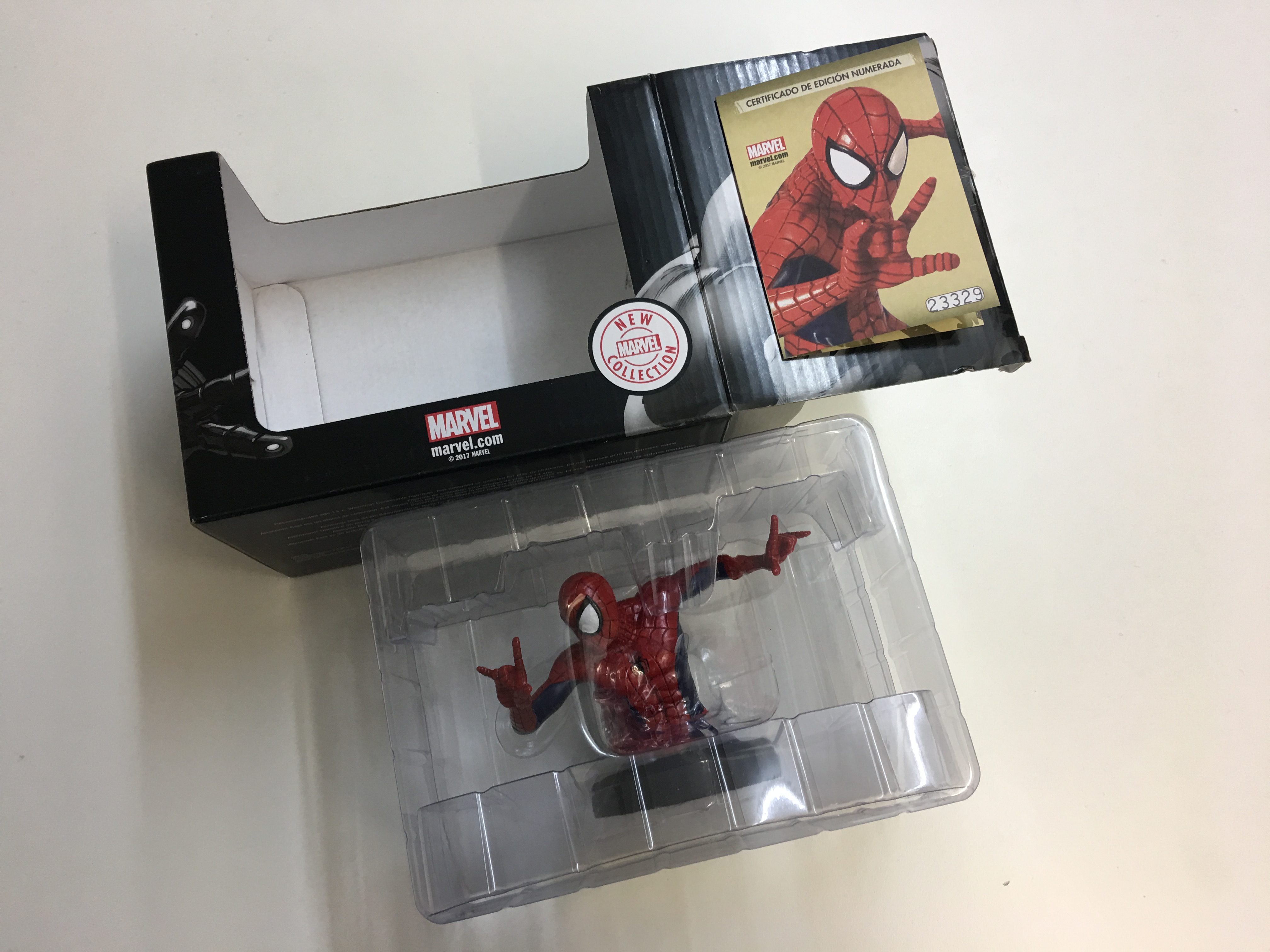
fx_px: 1064
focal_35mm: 29
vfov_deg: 48.2
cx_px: 635
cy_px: 476
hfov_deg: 61.7
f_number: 2.2
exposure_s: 1/17
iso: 40
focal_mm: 4.15
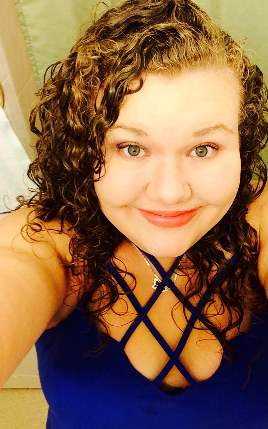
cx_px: 160
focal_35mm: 33
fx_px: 386
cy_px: 215
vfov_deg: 58.1
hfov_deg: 38.2
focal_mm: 2.15
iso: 64
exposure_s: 1/30
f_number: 2.4
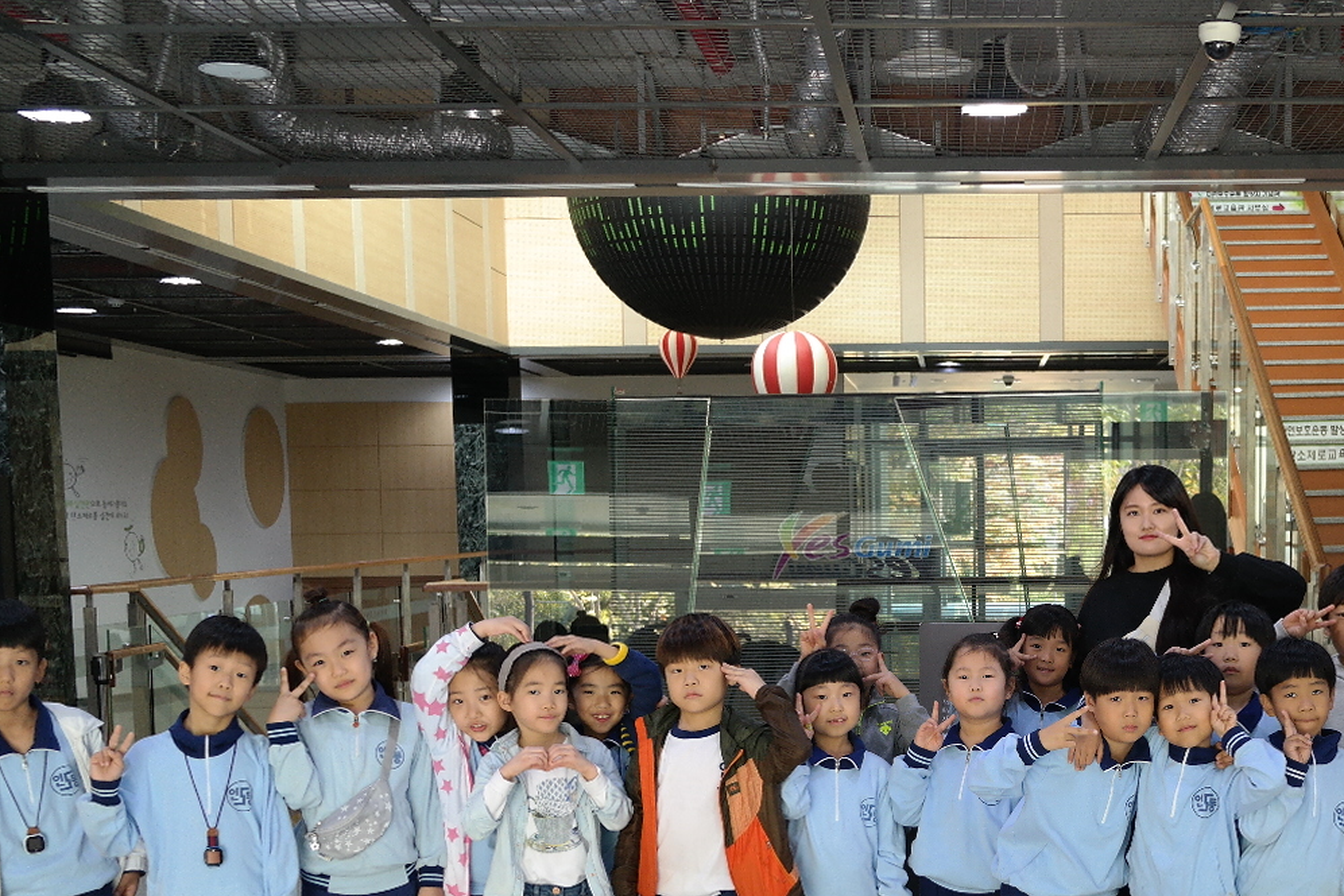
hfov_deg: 37.2
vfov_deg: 25.6
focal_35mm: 52
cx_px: 1014
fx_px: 1941
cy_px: 715
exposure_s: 1/40
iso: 400
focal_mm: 20
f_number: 3.5
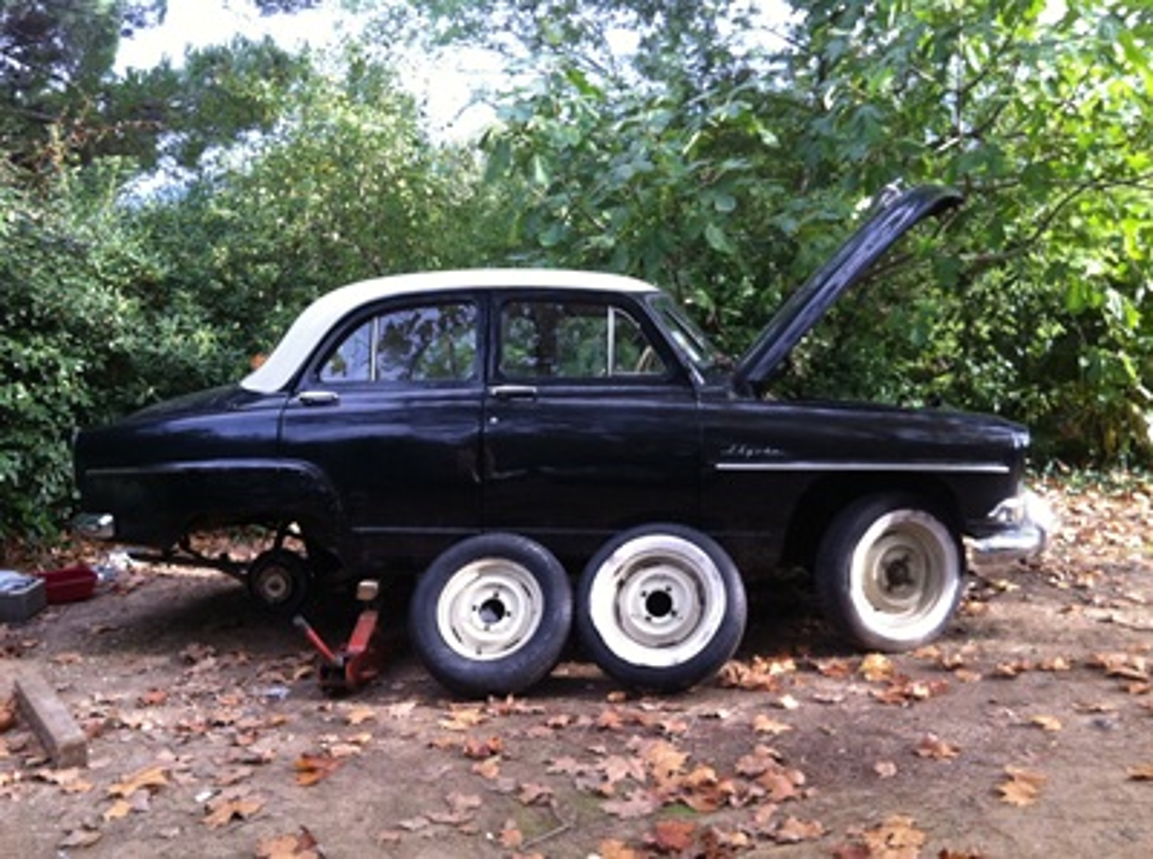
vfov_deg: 40.5
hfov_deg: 52.7
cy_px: 430
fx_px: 1163
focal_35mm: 35
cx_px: 576
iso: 100
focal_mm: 3.85
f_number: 2.8
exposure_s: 1/120
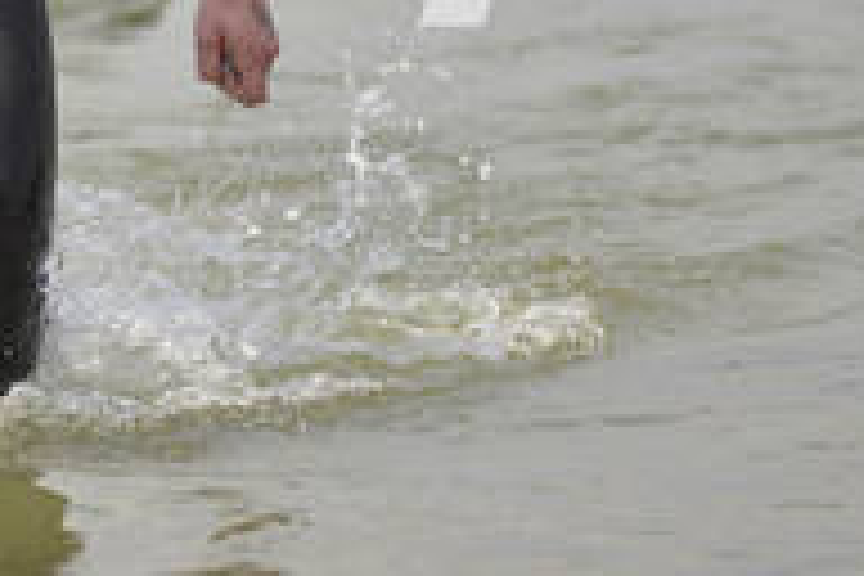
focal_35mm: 599
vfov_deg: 2.3
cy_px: -371
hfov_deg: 3.4
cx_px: -117
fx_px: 14375
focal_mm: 180
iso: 200
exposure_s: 1/3200
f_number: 4
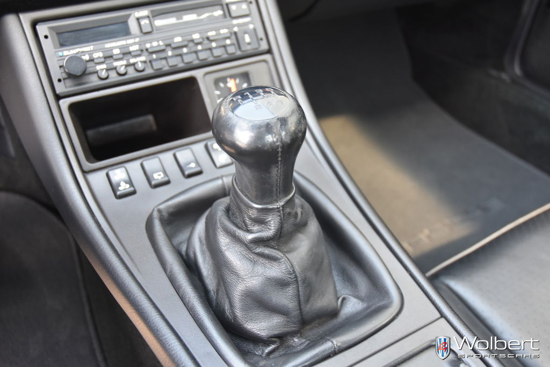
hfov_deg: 53.1
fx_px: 550
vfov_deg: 36.9
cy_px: 184
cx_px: 275
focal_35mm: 36
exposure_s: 1/60
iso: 800
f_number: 4
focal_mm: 24
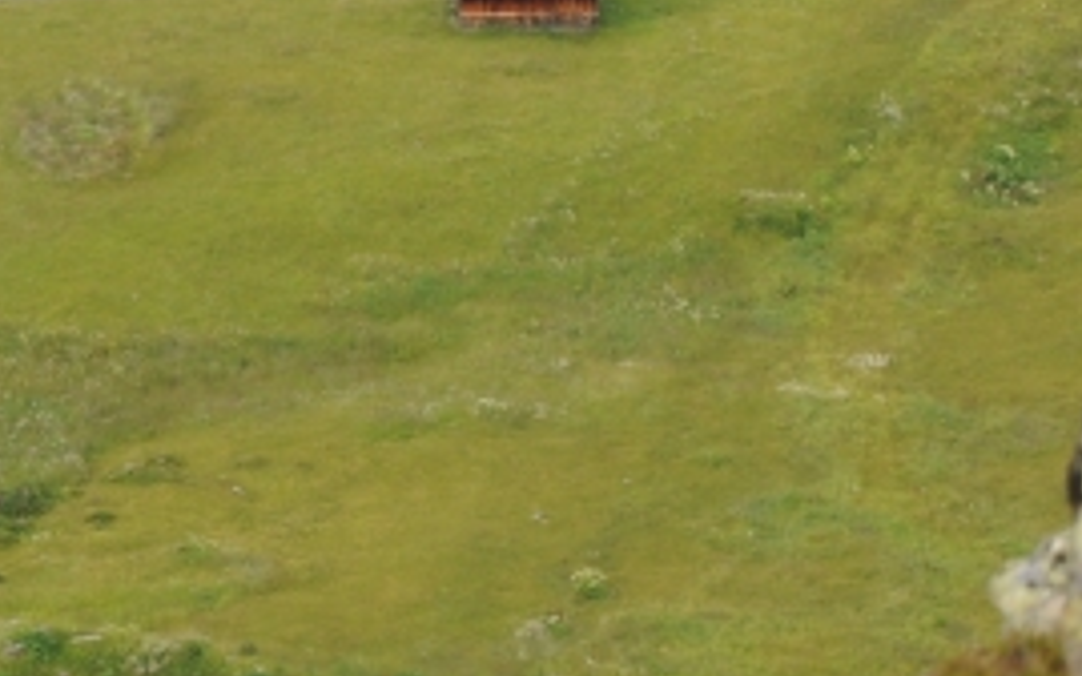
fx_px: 18012
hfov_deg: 3.4
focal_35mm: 611
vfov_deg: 2.1
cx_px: 358
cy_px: -390
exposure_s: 1/250
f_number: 5.6
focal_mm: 105
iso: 200
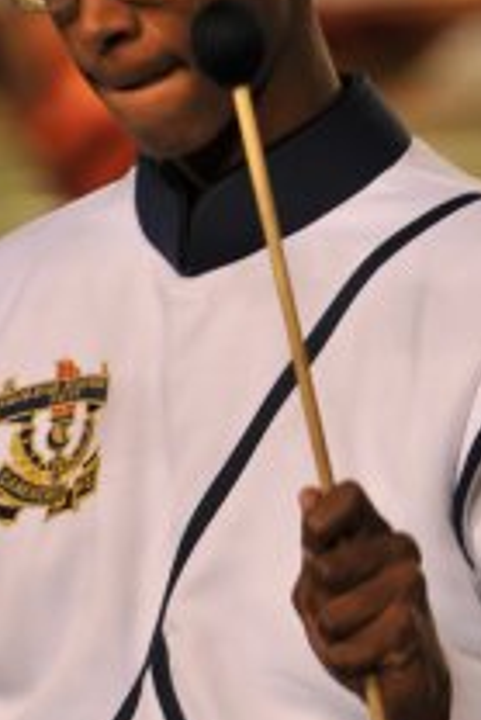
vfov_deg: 3.1
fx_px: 13393
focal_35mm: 669
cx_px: 133
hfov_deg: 2.1
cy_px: 540
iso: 200
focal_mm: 155
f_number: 2.8
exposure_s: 1/100
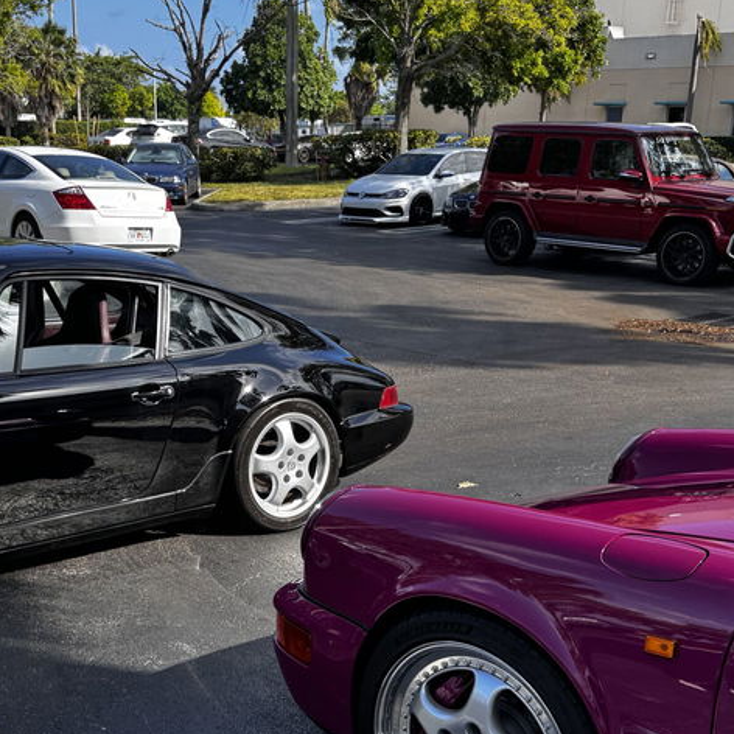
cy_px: 516
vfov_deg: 36.2
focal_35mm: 46
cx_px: 286
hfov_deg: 36.6
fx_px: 1104
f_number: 1.78
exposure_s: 1/1215
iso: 80
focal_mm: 6.76
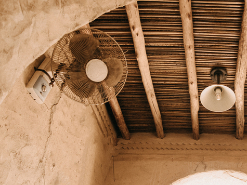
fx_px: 250
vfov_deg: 38.3
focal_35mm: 35
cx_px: 225
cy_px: 162
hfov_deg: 47.1
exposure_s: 1/320
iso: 160
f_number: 3.2
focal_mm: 11
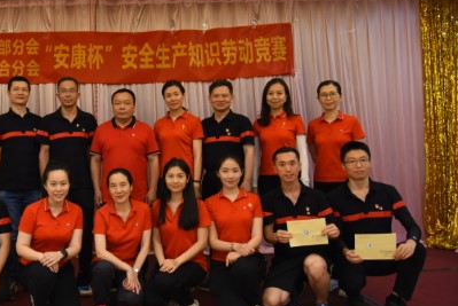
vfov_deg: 36.9
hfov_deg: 51.2
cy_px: 139
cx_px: 123
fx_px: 458
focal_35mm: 36
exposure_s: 1/80
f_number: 4
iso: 2000
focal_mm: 24
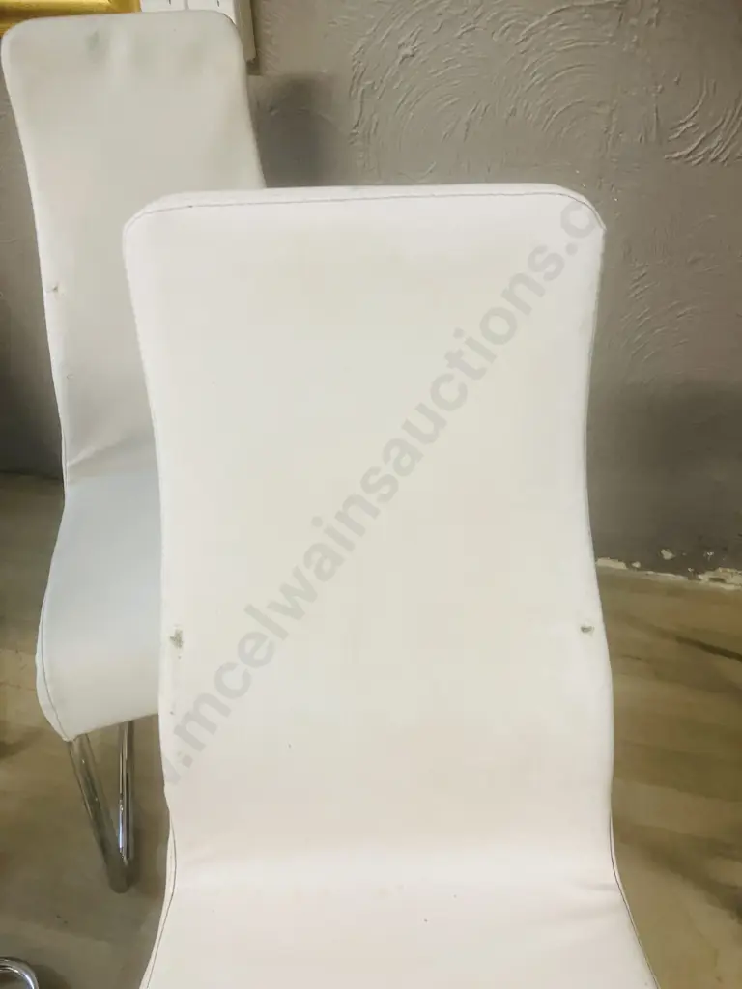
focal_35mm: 28
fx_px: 800
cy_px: 494
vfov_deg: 63.4
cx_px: 371
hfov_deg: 49.7
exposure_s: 1/50
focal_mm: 3.99
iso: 100
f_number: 1.8
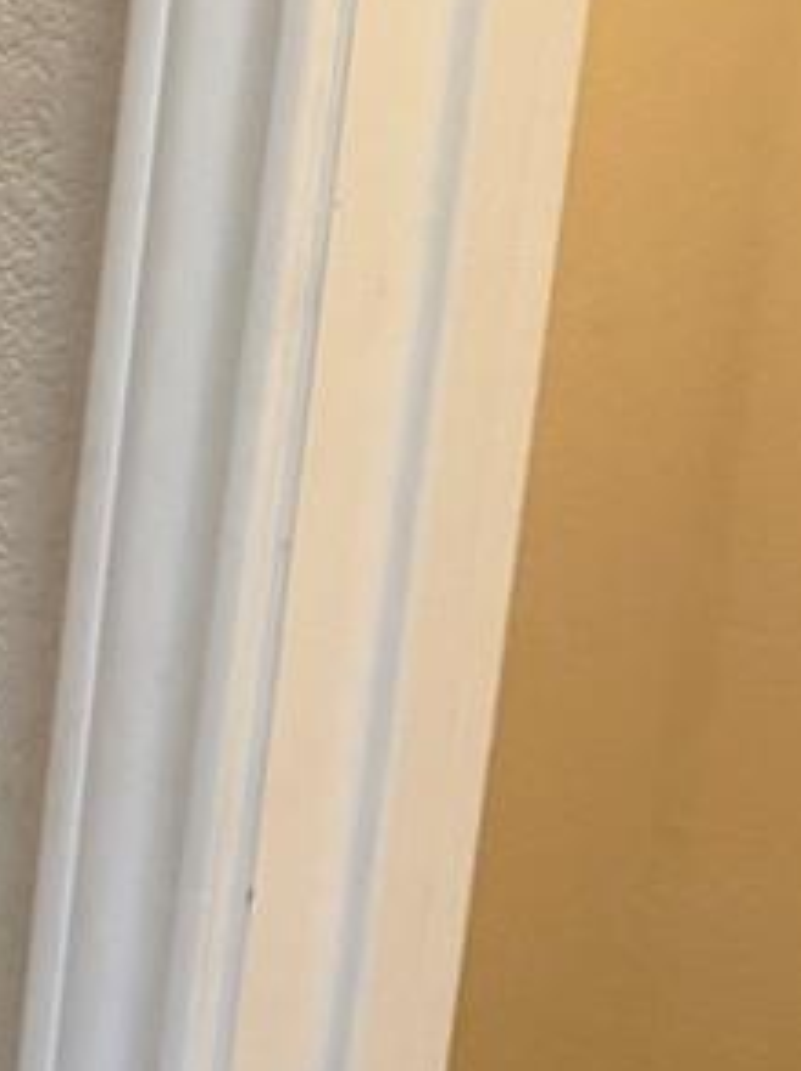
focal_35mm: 126
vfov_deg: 15.6
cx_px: -1251
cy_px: 680
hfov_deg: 10.0
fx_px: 3896
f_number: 1.78
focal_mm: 6.76
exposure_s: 1/60
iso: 400
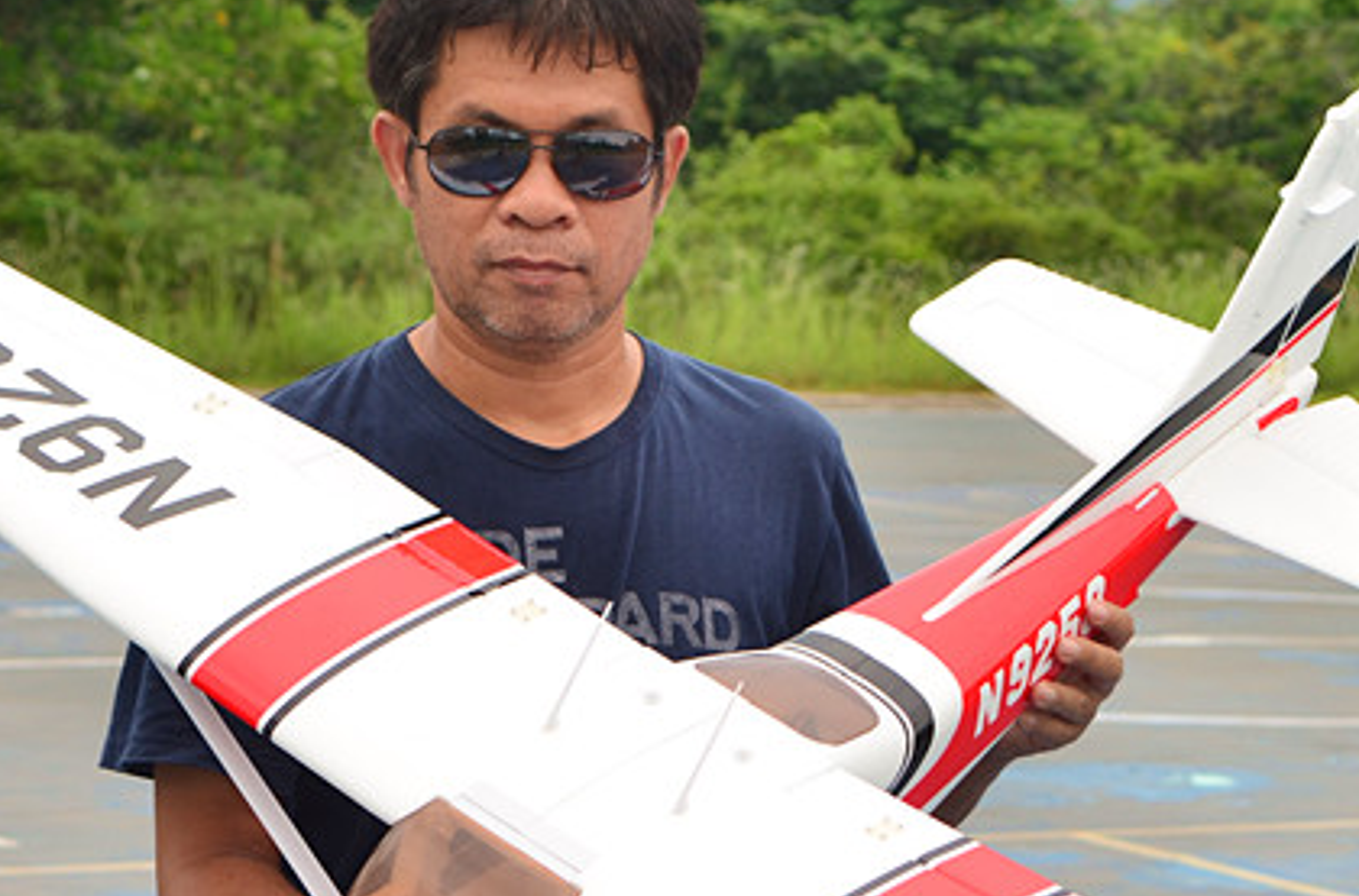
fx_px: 5380
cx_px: 793
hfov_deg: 14.4
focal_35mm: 143
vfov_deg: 9.5
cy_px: 700
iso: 100
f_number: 5.6
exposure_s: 1/50
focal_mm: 50
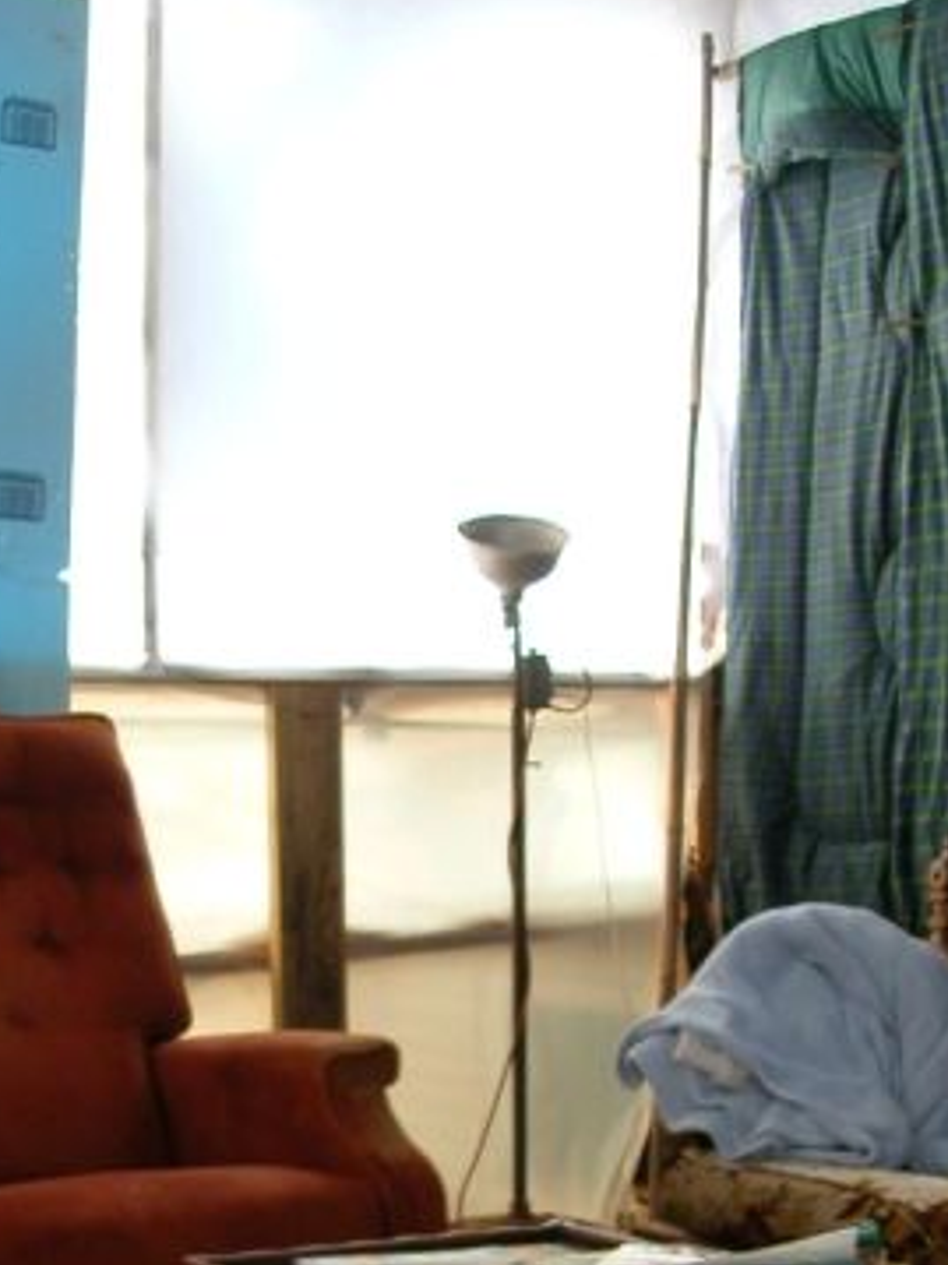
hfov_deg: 22.2
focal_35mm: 66
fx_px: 2411
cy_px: 1099
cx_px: 338
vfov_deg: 28.4
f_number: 2.7
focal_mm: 5.6
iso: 100
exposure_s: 1/111
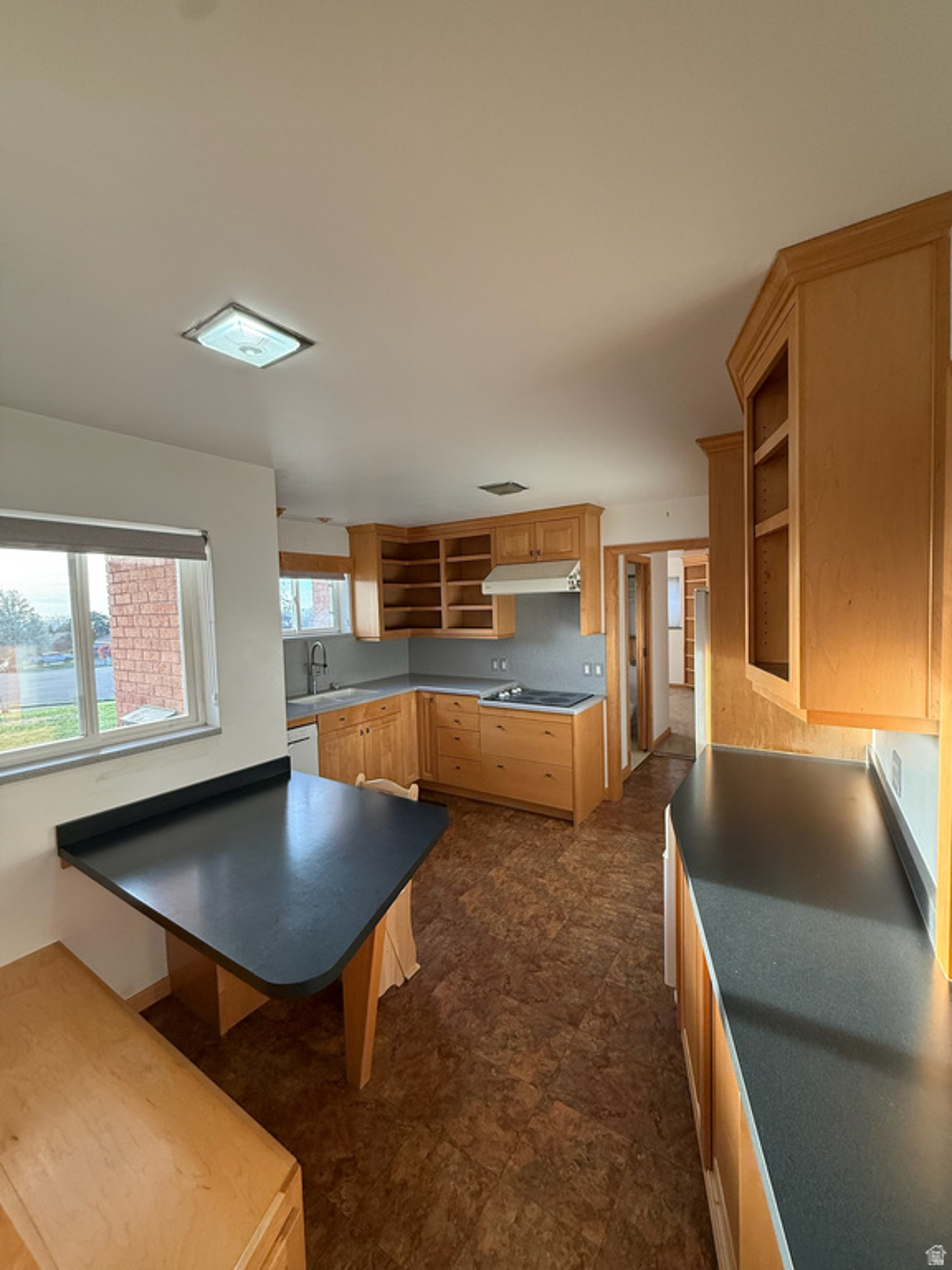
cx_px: 476
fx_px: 513
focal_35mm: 14
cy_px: 635
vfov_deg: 102.1
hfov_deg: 85.7
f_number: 2.2
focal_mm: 2.22
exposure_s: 1/120
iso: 250
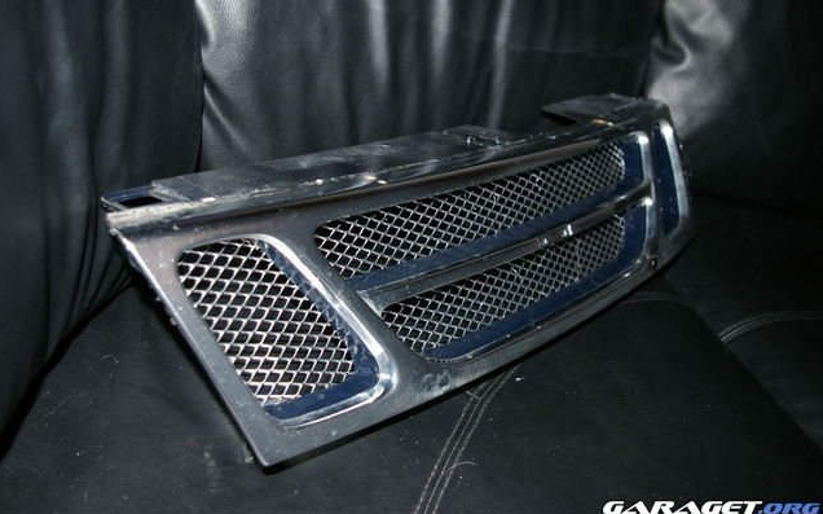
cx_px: 410
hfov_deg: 49.3
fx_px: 897
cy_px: 245
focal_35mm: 40
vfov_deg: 32.0
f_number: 4
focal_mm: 26
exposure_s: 1/45
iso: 200
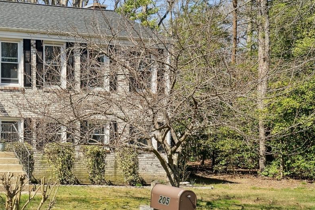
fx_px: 708
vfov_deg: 16.6
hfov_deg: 23.5
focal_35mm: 81
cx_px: -35
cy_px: 21
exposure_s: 1/1600
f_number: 9
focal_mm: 31
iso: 640
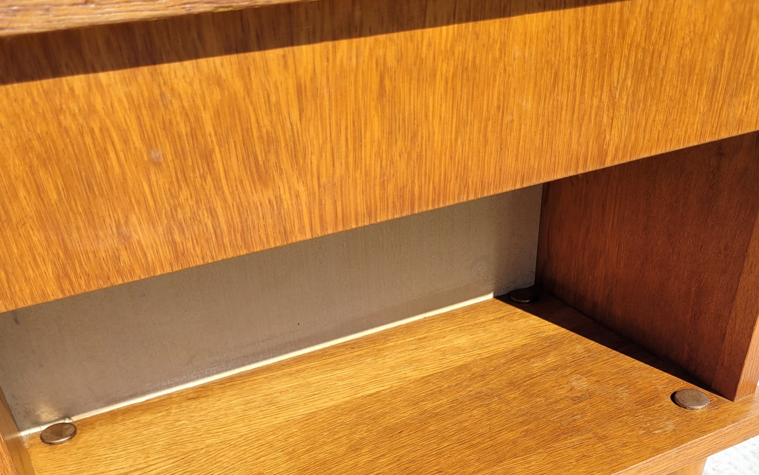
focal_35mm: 37
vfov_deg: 31.3
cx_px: 380
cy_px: 498
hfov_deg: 52.7
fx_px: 765
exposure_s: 1/2944
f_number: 1.8
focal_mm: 5.4
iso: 40
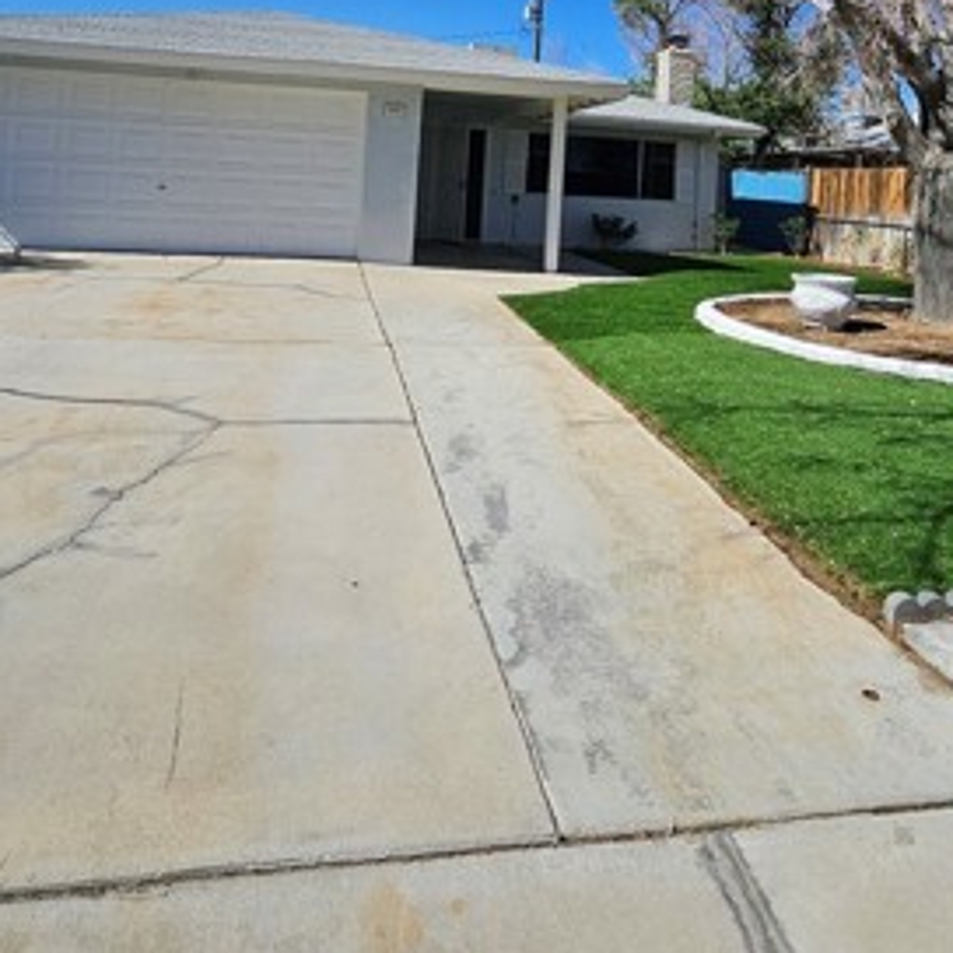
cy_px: 172
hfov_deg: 59.0
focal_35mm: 27
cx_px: 498
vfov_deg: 54.4
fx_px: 841
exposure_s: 1/2679
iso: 32
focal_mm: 1.74
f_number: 2.2
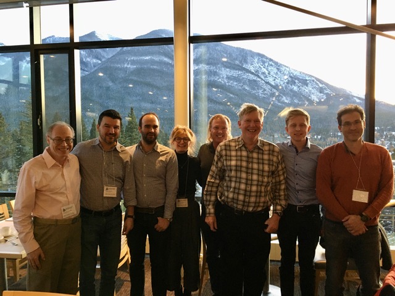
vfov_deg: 48.2
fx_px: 331
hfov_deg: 61.7
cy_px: 148
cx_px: 198
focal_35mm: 29
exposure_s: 1/30
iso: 125
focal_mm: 4.15
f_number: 2.2
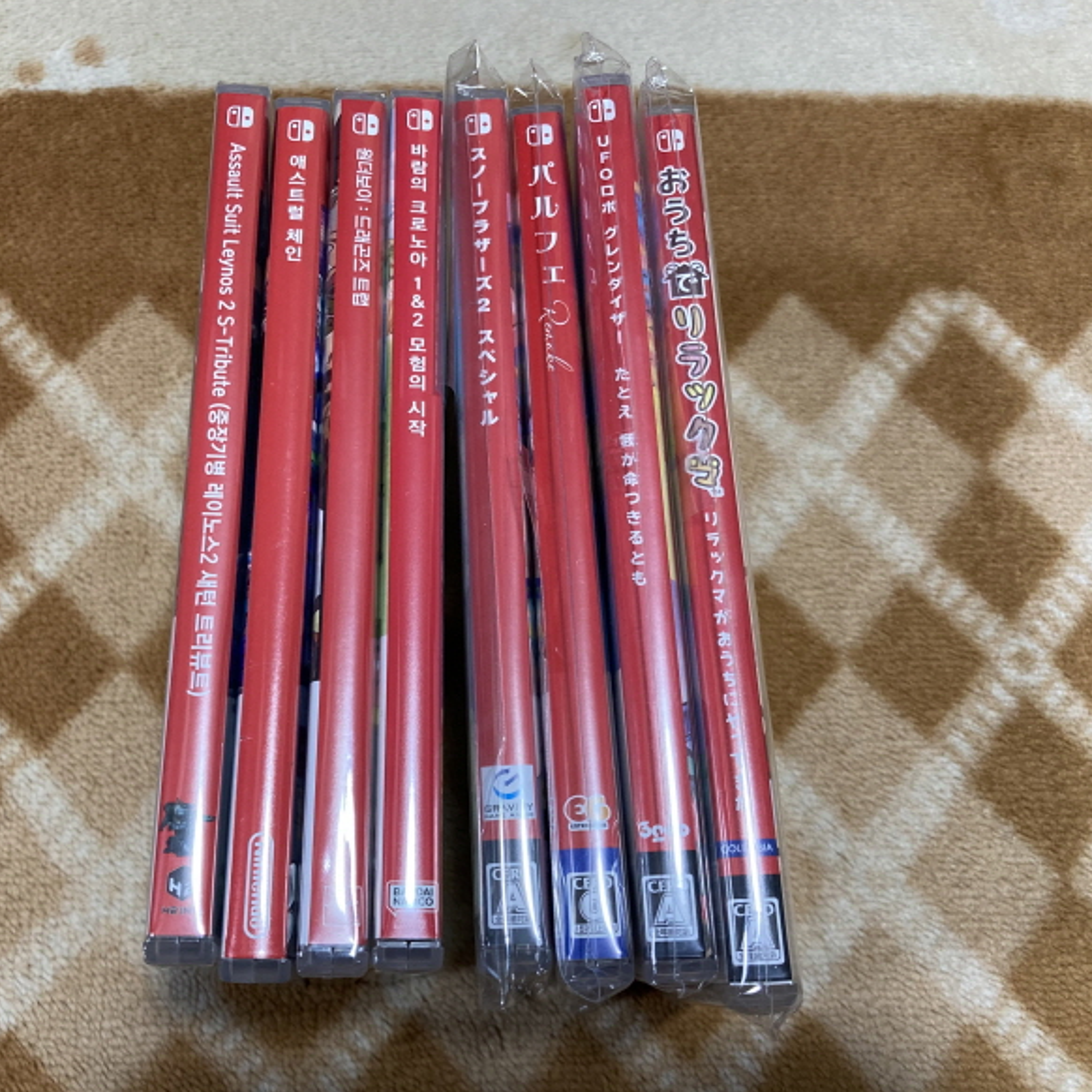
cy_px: 537
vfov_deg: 48.4
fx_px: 1213
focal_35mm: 34
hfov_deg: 48.3
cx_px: 458
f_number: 1.8
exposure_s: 1/50
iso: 100
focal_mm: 3.99
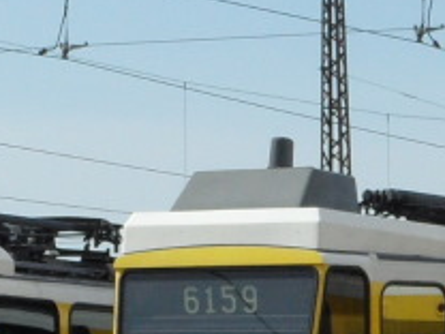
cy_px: 199
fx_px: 3715
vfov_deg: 5.1
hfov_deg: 6.9
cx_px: 163
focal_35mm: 289
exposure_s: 1/750
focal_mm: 8.2
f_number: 5.4
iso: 80
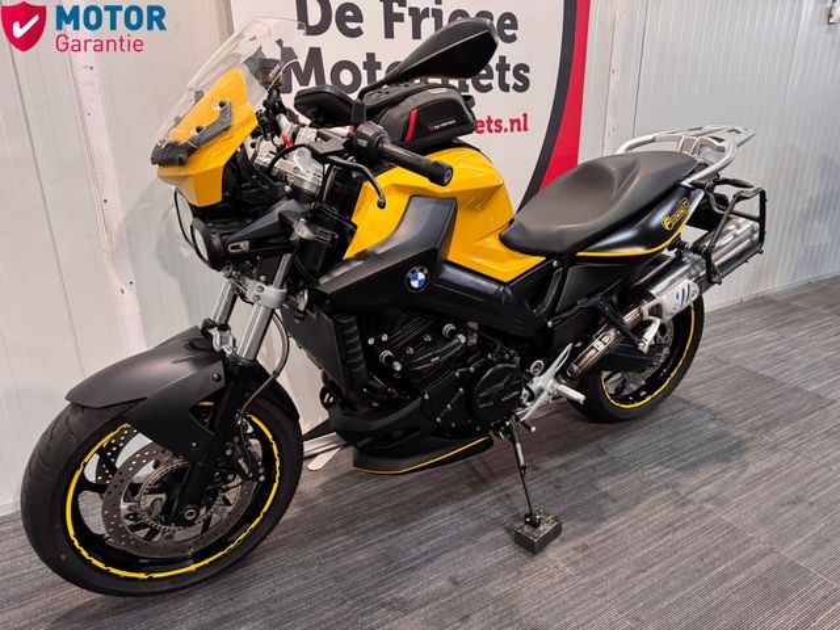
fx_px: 582
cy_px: 315
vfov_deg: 56.8
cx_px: 420
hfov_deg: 71.6
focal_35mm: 24
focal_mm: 6.76
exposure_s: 1/50
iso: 500
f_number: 1.78
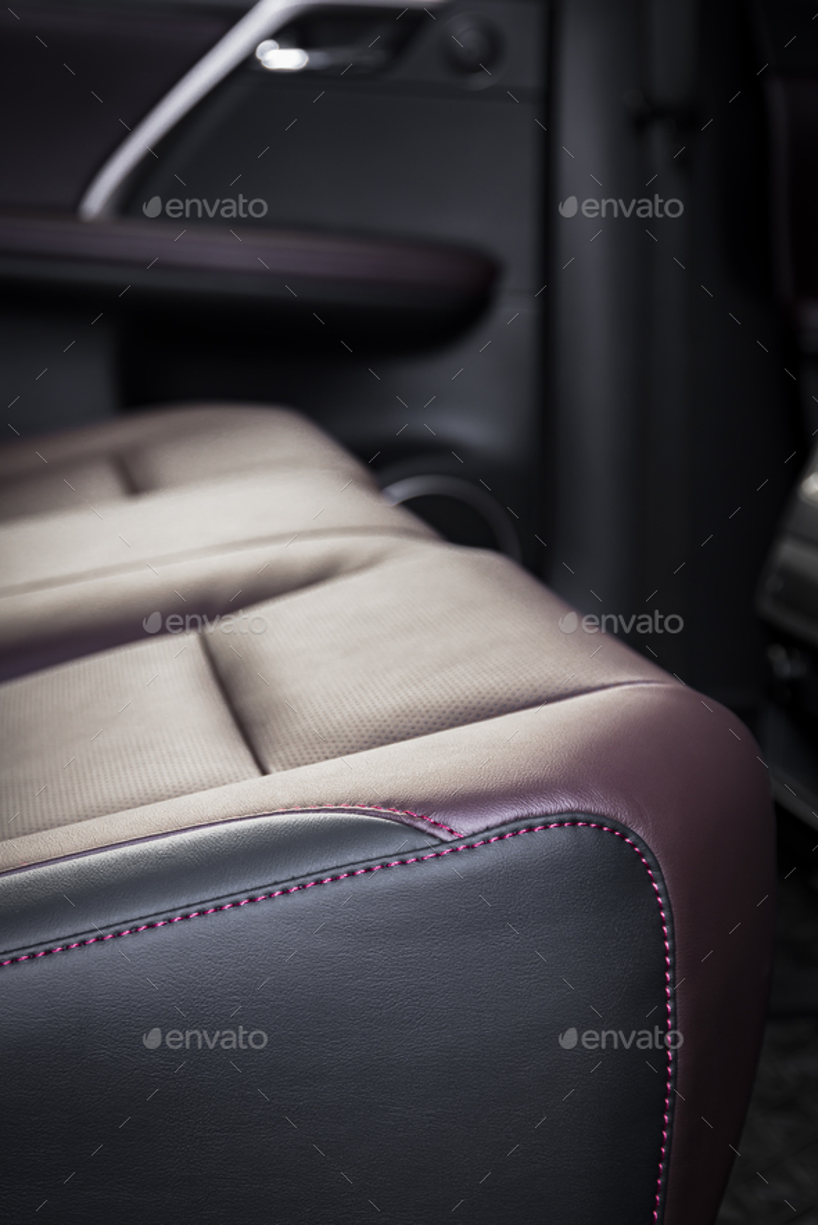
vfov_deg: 30.9
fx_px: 2214
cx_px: 409
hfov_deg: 20.9
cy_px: 612
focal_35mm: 65
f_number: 8
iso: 400
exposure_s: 1/160
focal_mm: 65
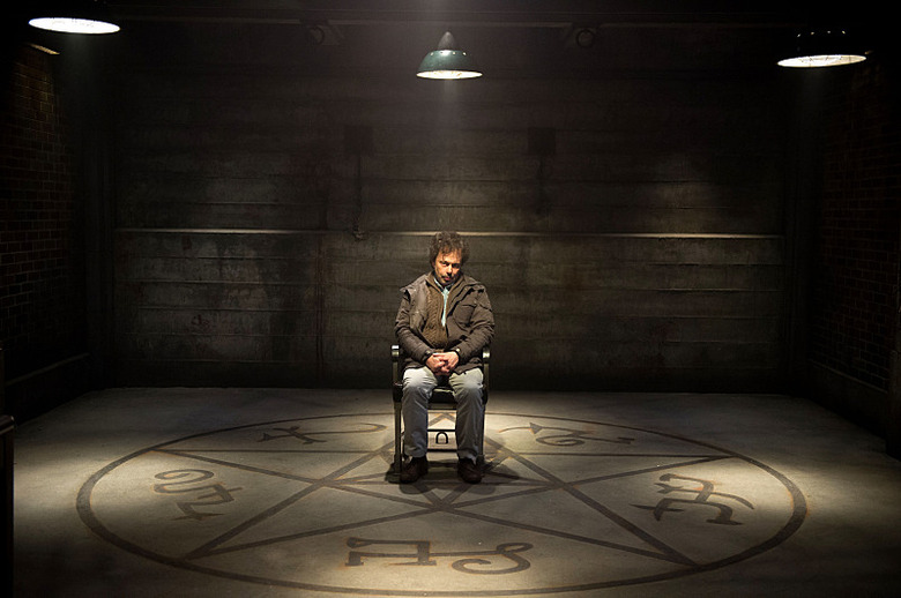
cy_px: 299
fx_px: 1125
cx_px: 450
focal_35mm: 45
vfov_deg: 29.8
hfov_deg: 43.7
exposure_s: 1/100
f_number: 2.8
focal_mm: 45
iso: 2500
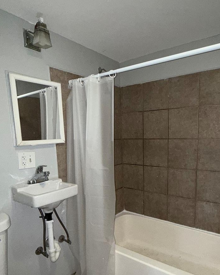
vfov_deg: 69.6
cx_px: 134
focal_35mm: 24
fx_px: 195
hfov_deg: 58.2
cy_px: 164
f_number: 2.2
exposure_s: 1/60
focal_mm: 2.22
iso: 250
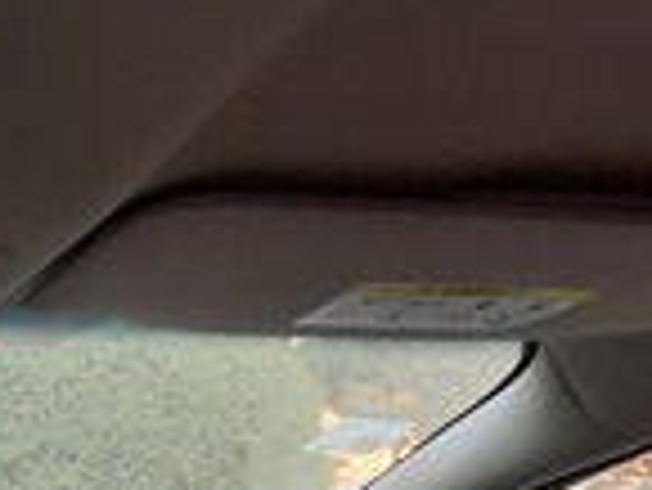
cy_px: 717
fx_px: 773
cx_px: -259
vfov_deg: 26.5
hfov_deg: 31.2
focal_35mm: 41
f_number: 2.2
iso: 160
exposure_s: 1/33
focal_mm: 1.74
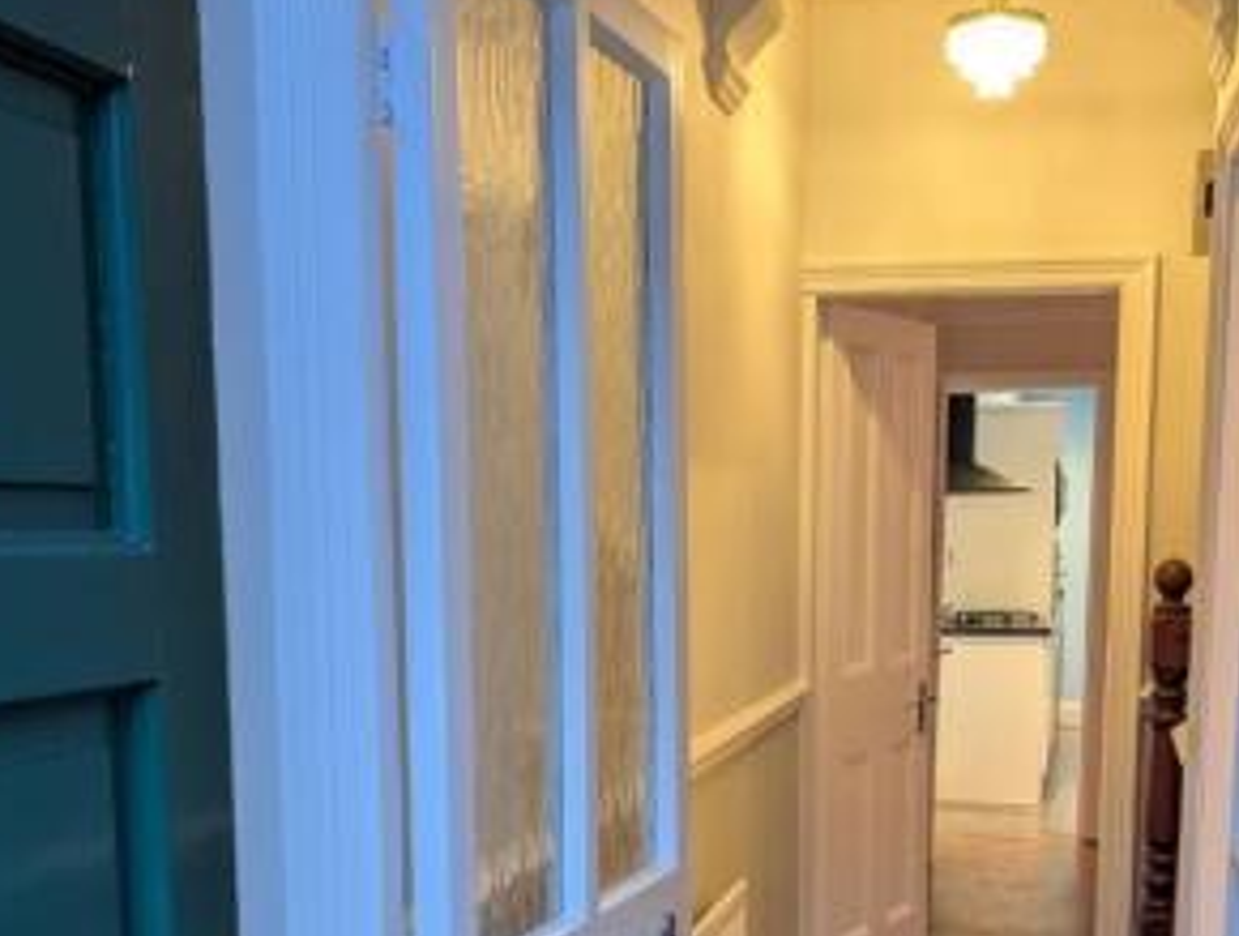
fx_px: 1722
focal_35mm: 48
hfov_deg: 39.6
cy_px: 810
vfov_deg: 29.4
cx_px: 637
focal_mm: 6.9
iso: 401
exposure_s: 1/50
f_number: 1.68
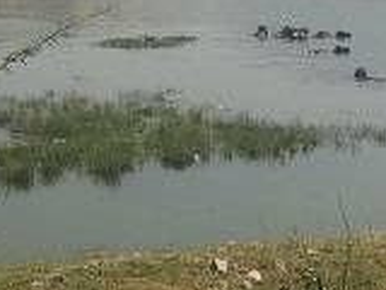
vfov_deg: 10.7
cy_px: -201
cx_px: 65
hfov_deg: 14.8
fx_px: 1472
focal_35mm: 132
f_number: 2.4
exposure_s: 1/2584
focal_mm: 4.12
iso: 50
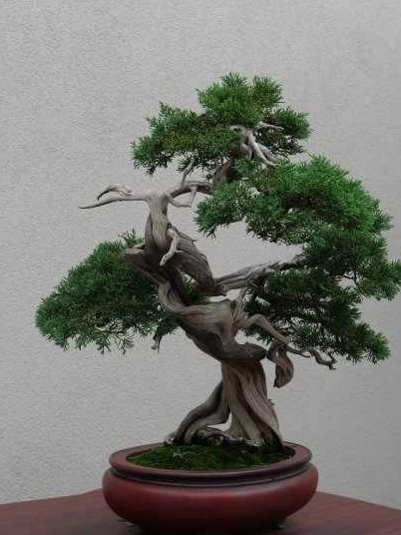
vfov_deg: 30.3
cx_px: 211
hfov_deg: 22.9
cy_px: 280
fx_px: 989
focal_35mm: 64
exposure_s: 1/250
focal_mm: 28
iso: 200
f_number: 5.6
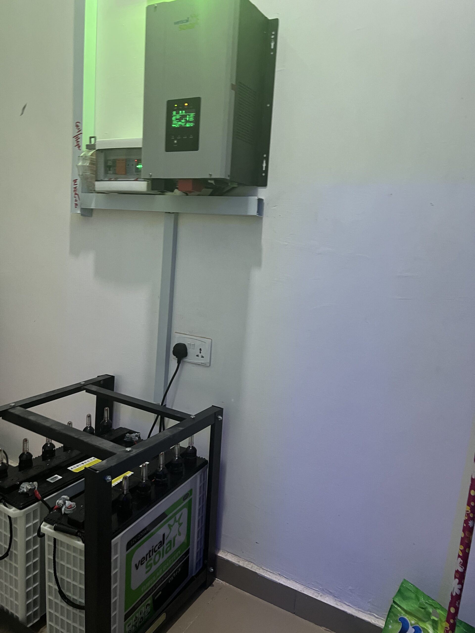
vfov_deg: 67.3
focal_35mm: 26
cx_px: 238
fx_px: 476
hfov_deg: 53.1
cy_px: 316
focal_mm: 5.7
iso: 200
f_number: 1.5
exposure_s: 1/50
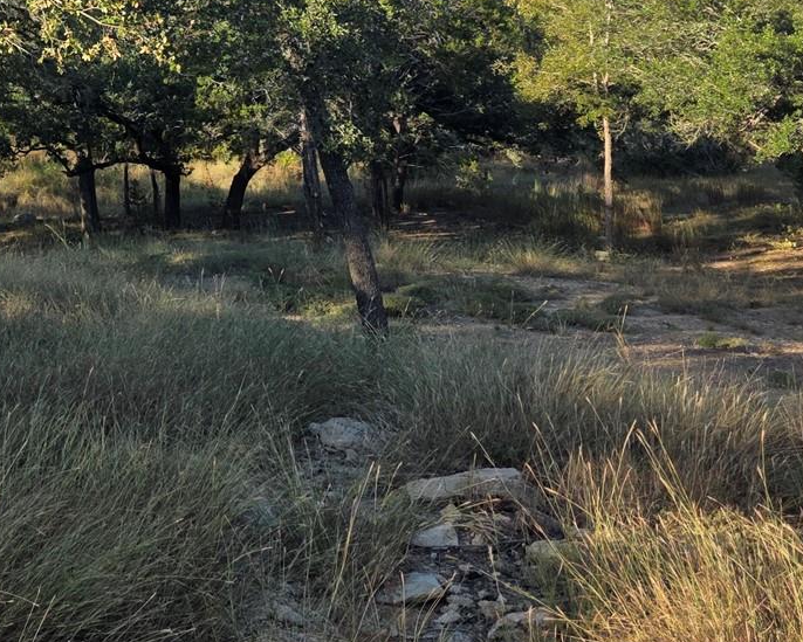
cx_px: -181
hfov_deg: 25.2
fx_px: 1593
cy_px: -92
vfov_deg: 21.5
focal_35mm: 67
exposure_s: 1/2005
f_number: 1.7
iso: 80
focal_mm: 6.3
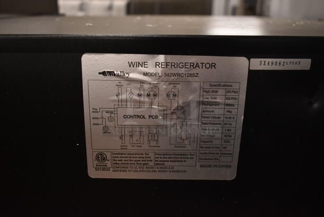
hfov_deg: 57.2
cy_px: 108
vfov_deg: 40.1
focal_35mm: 33
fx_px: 297
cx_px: 162
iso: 1250
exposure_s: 1/125
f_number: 3.8
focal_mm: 22
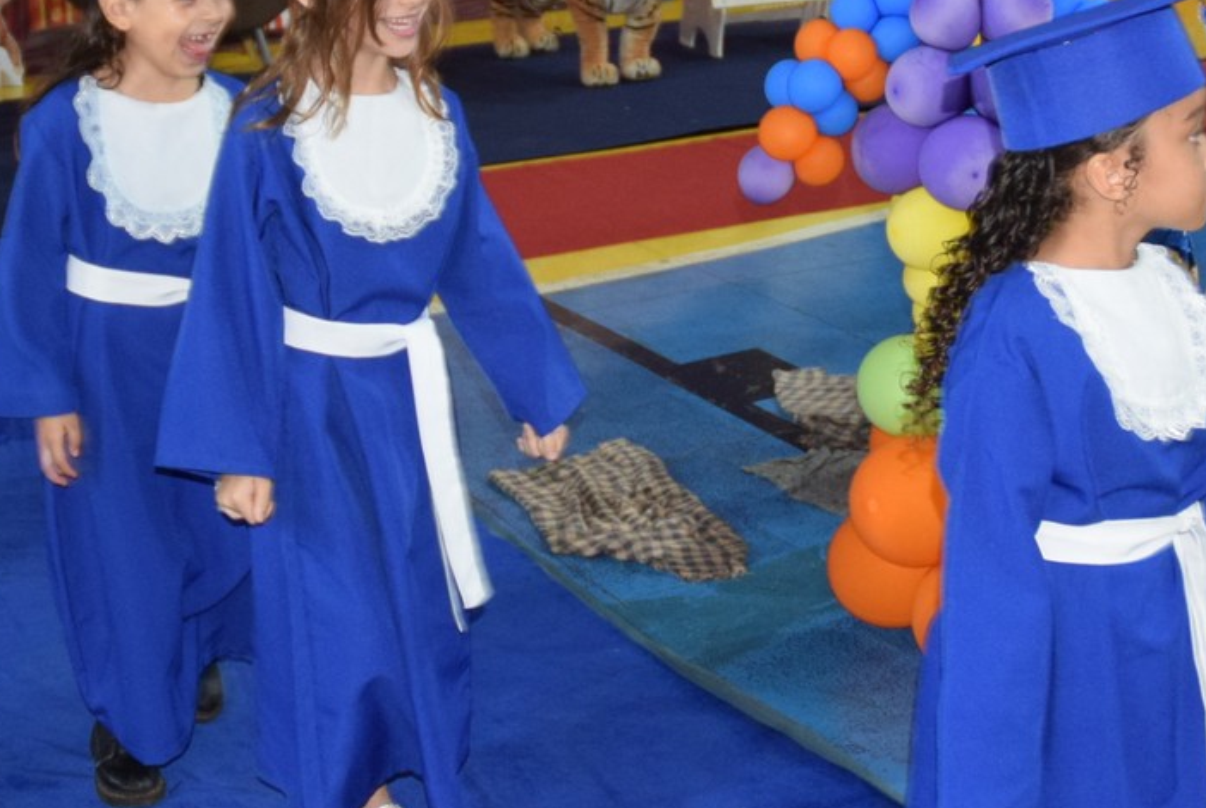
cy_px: 174
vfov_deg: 19.6
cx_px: 582
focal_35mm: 69
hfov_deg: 29.2
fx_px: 2314
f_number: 3.5
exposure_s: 1/60
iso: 1250
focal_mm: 18
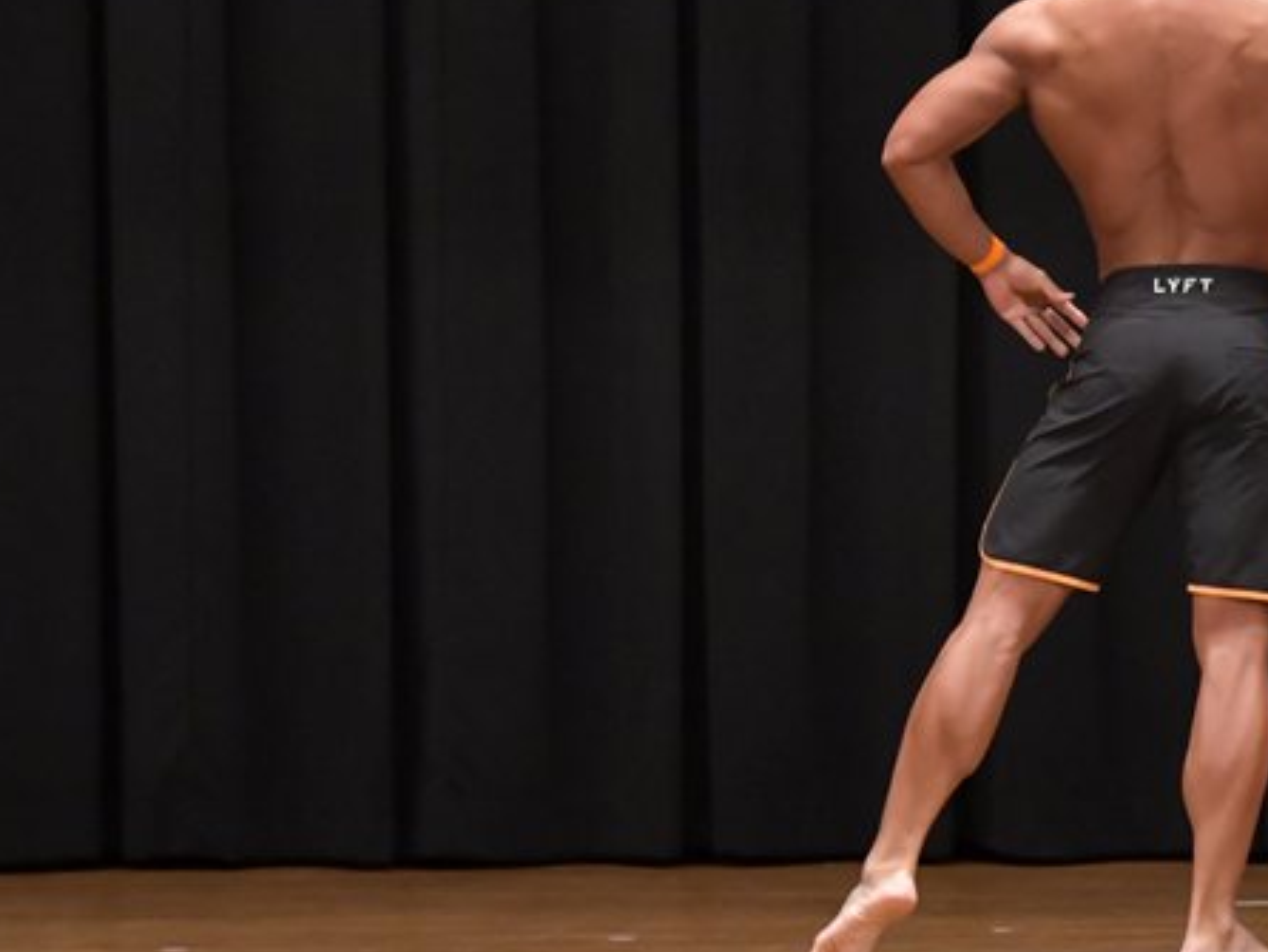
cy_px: 421
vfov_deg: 4.1
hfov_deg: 5.5
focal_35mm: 362
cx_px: 1073
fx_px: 13267
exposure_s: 1/400
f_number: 5.6
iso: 6400
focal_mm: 145
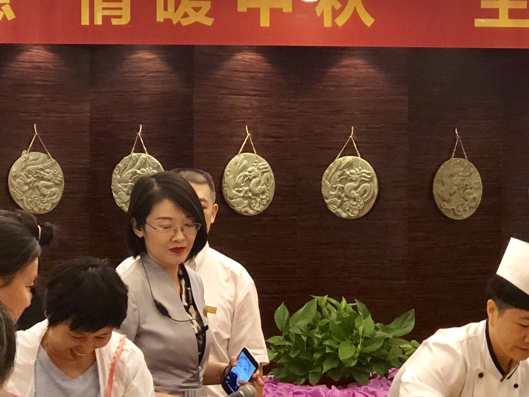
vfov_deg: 12.2
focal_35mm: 121
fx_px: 1849
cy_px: 305
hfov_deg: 16.3
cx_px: 311
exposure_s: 1/33
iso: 400
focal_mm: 6.6
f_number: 2.8
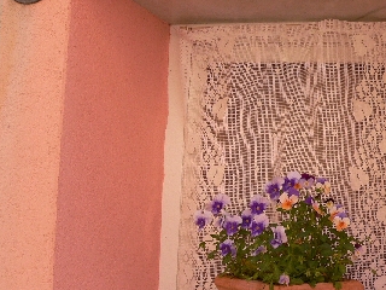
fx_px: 602
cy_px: 210
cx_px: 270
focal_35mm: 54
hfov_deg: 35.1
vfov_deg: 26.7
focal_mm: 6
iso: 200
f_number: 4
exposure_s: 1/500
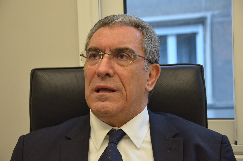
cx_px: 122
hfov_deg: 20.7
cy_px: 80
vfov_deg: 13.8
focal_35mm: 99
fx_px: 667
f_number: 5.3
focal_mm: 66
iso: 1600
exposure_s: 1/60
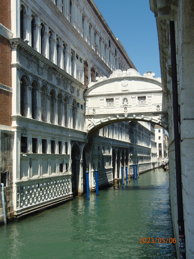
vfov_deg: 44.8
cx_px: 97
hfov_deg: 34.3
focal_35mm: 42
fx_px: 314
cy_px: 130
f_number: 3.6
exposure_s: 1/640
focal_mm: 7.8
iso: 64
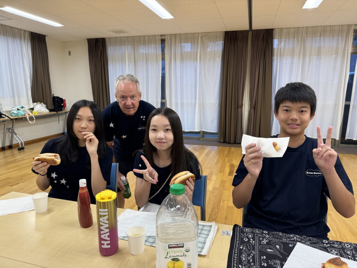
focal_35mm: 24
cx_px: 178
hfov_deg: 71.6
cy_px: 134
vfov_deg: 56.8
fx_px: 248
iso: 125
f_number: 1.78
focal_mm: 6.76
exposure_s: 1/120
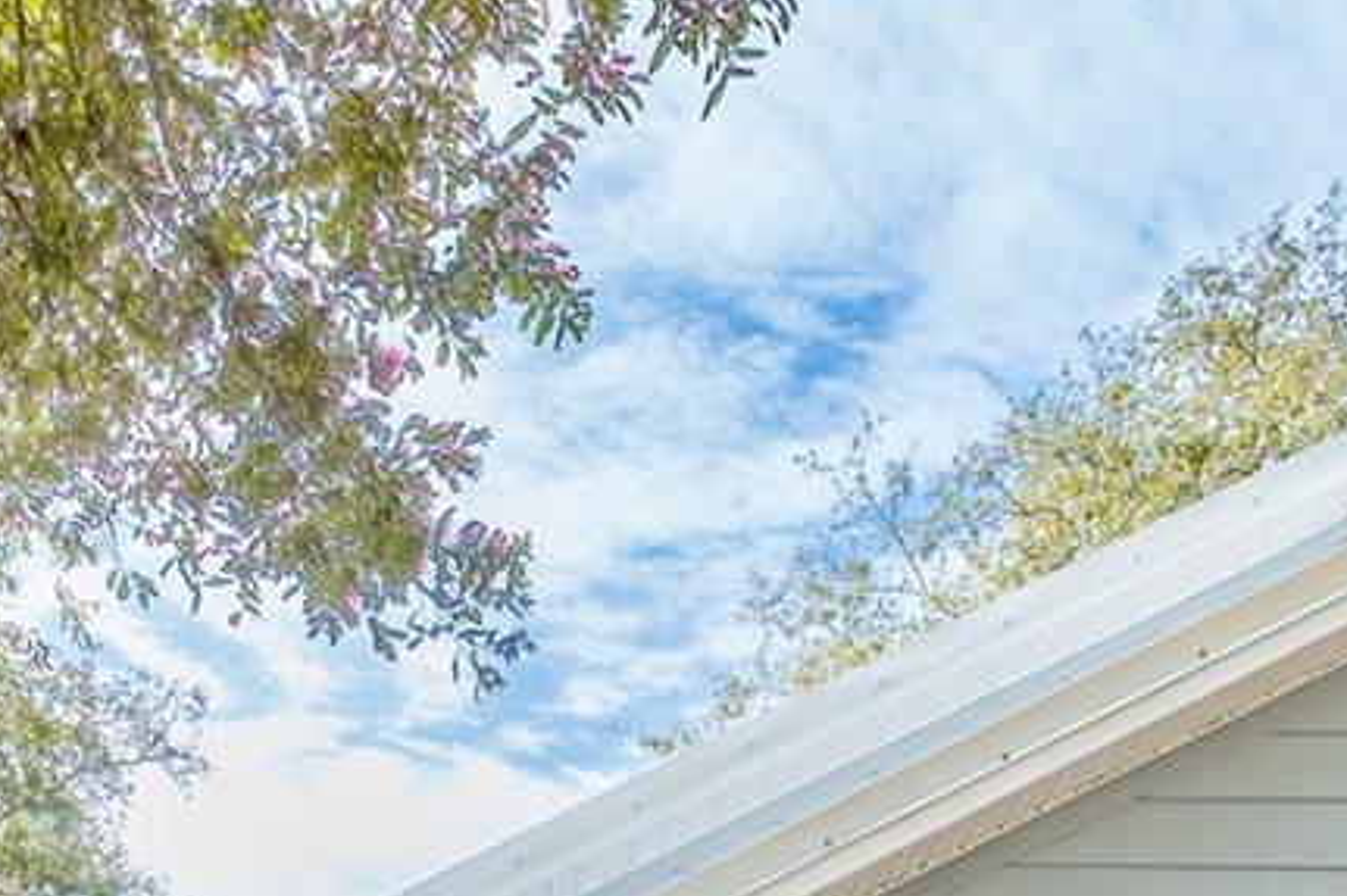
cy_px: 1637
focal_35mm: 52
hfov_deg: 38.0
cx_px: 528
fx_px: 1945
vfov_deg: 19.2
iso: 400
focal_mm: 14
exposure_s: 1/1000
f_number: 8
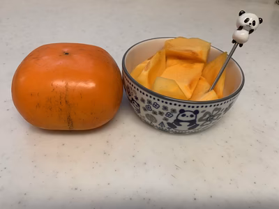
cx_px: 140
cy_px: 104
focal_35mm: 26
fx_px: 210
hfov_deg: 67.3
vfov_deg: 53.1
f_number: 1.8
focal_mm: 4.25
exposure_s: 1/77
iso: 100
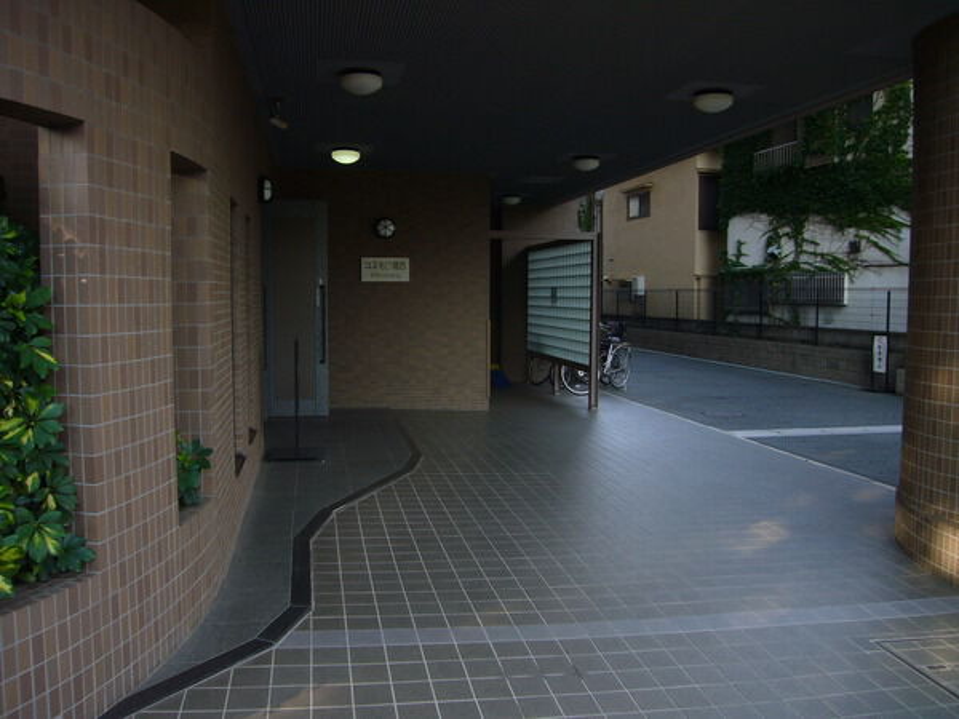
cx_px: 480
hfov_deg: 63.4
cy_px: 360
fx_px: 776
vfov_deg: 49.7
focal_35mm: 28
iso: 80
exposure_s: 1/125
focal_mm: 4.6
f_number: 2.8
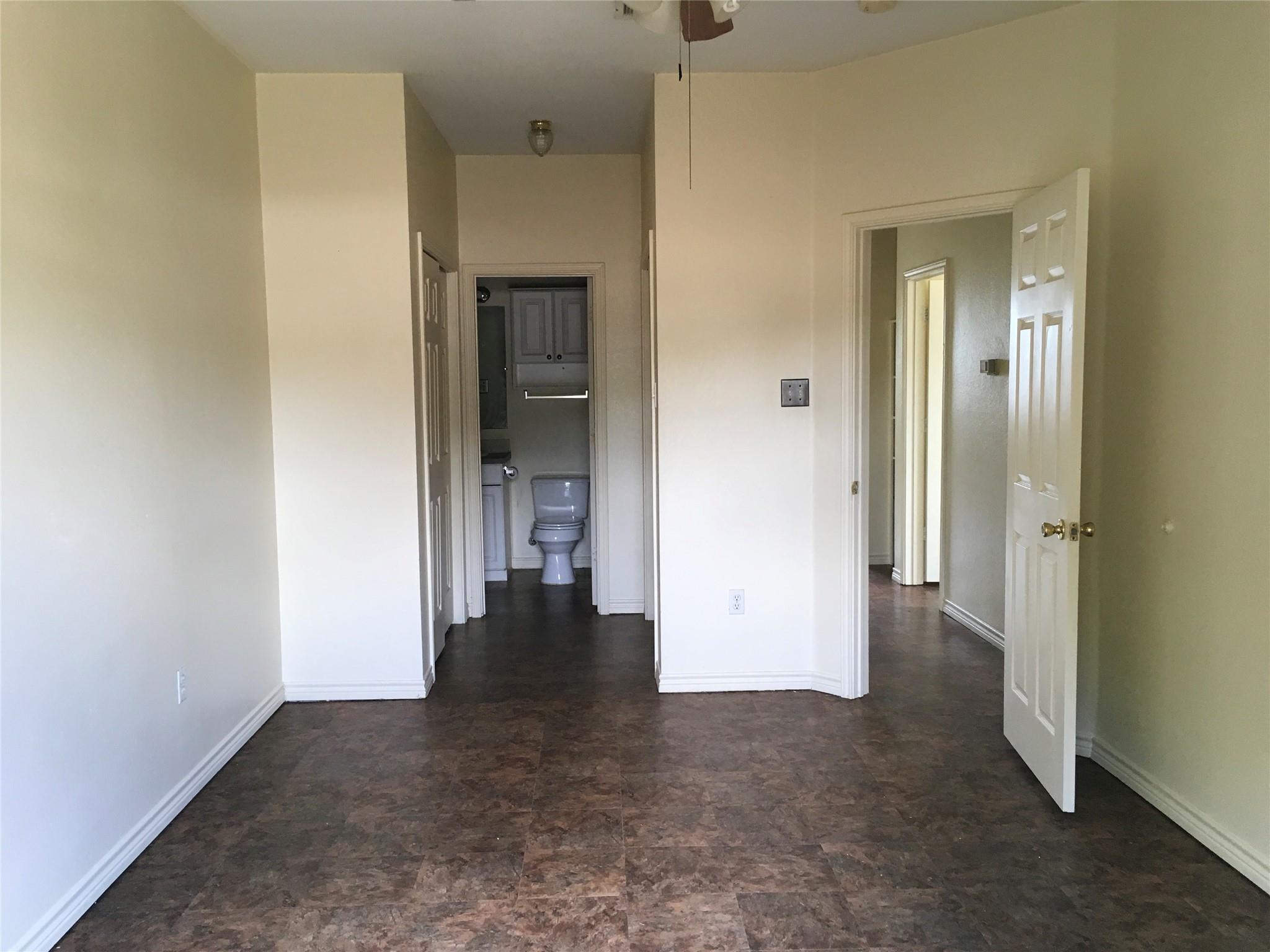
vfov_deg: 48.2
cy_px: 476
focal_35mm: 29
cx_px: 635
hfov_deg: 61.7
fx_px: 1064
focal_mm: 4.15
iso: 40
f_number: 2.2
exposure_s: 1/30
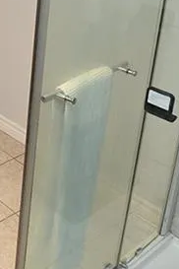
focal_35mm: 60
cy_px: 22
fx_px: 447
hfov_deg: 19.3
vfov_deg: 31.7
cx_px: -102
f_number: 6.3
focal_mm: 16
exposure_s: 1/60
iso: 500
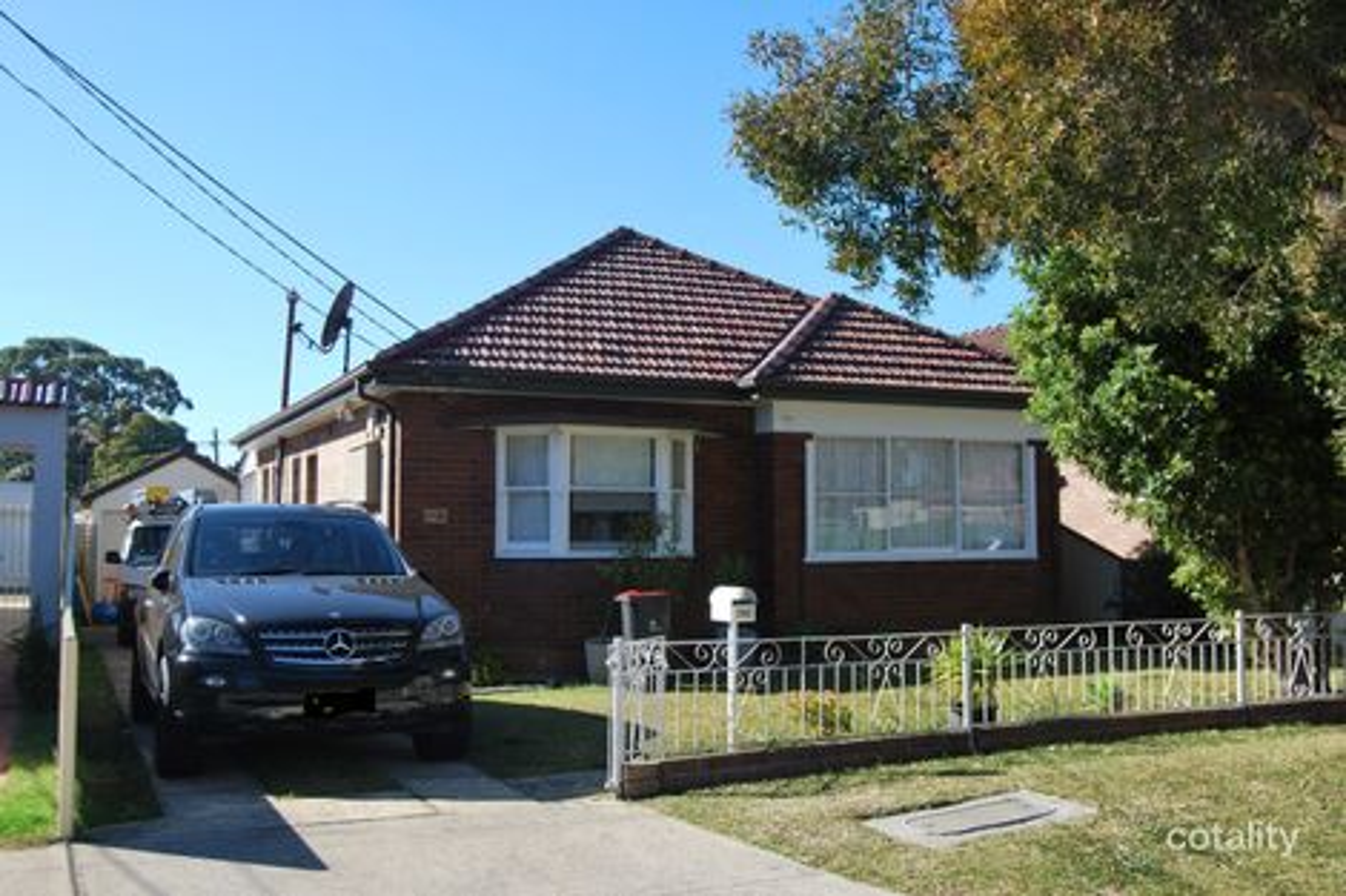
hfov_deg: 53.1
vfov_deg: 36.8
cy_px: 448
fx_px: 1345
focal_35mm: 36
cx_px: 673
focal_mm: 24
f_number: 7.1
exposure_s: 1/200
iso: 100
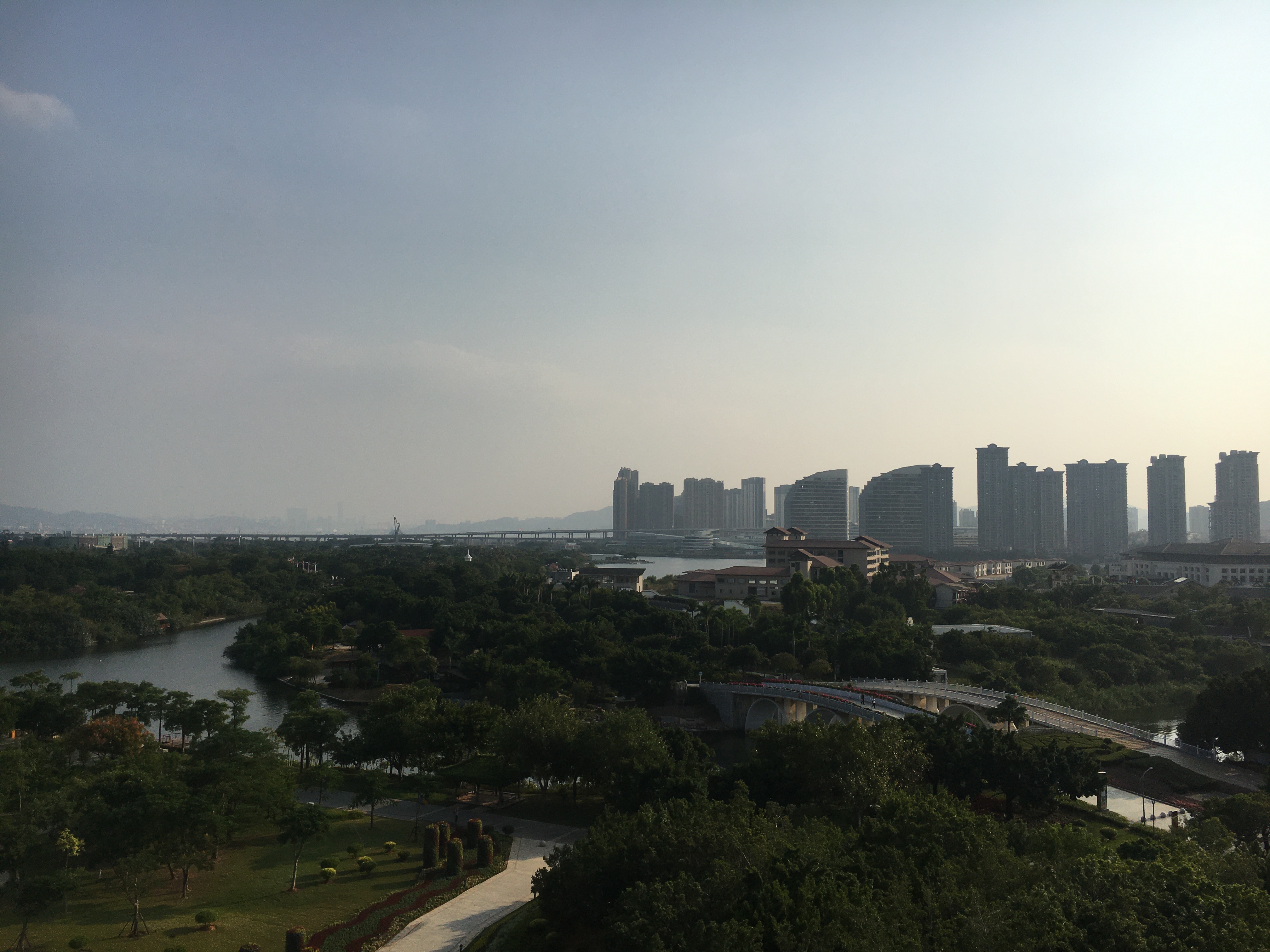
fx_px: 1064
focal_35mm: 29
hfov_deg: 61.7
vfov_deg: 48.2
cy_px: 476
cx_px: 635
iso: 25
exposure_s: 1/4049
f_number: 2.2
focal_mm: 4.15
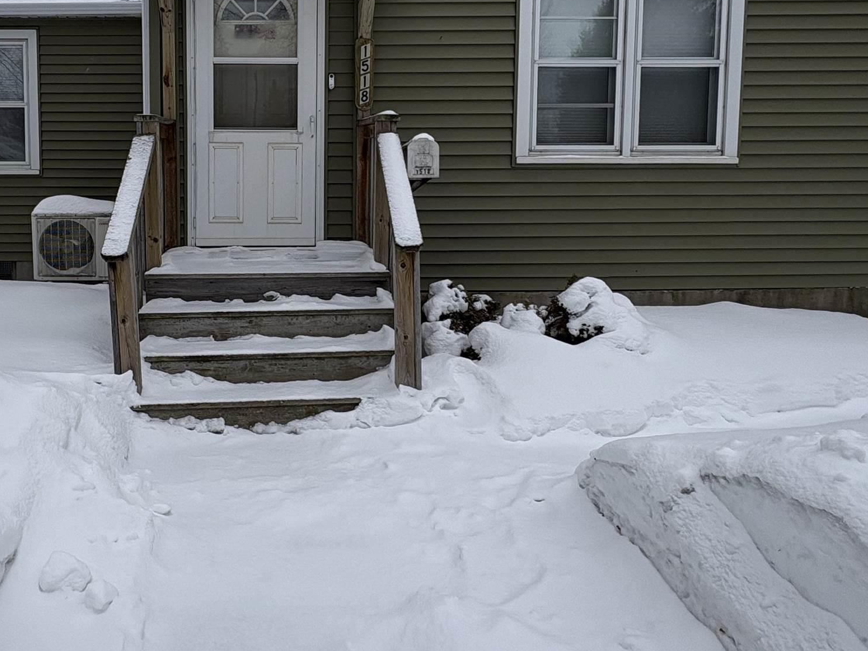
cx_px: 257
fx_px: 727
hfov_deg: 59.5
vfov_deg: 47.8
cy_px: 245
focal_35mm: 29
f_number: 2.2
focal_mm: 2.22
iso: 50
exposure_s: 1/1637
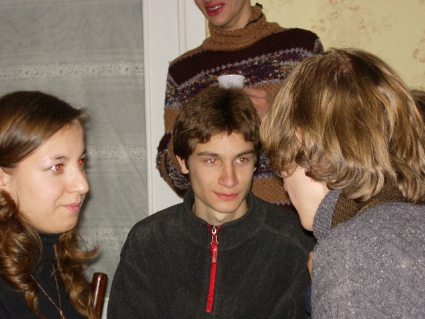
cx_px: 212
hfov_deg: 17.4
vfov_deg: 13.1
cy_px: 160
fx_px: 1387
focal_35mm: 113
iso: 200
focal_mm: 23.4
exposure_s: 1/161
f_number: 4.9
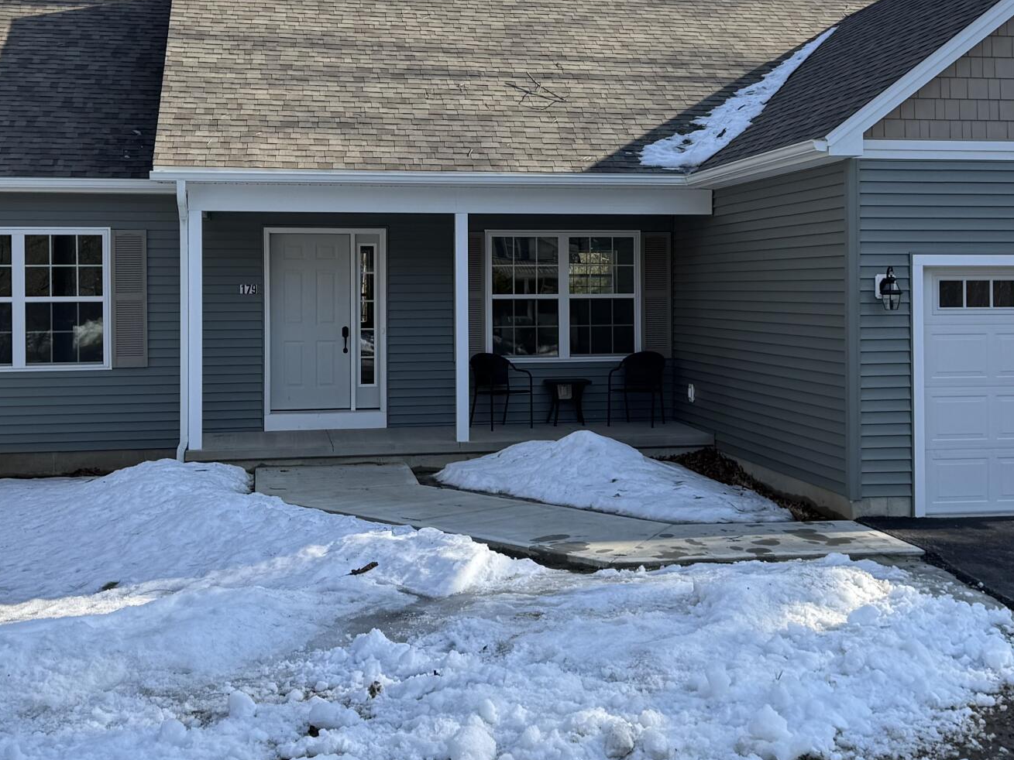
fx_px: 1611
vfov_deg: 26.5
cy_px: 289
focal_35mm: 55
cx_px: 636
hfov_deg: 34.7
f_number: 1.78
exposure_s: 1/2252
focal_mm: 6.76
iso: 80
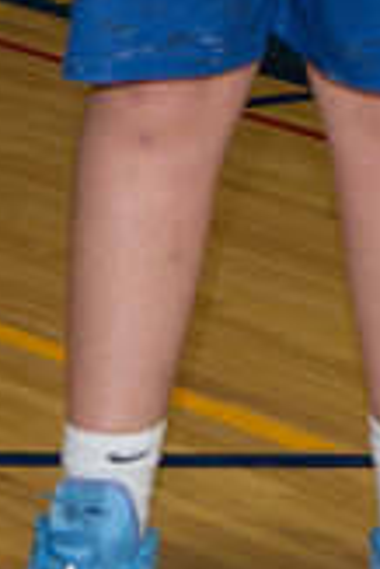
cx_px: 317
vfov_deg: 6.0
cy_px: -506
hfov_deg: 4.1
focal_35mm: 333
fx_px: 5261
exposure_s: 1/60
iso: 800
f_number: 7.1
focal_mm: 68
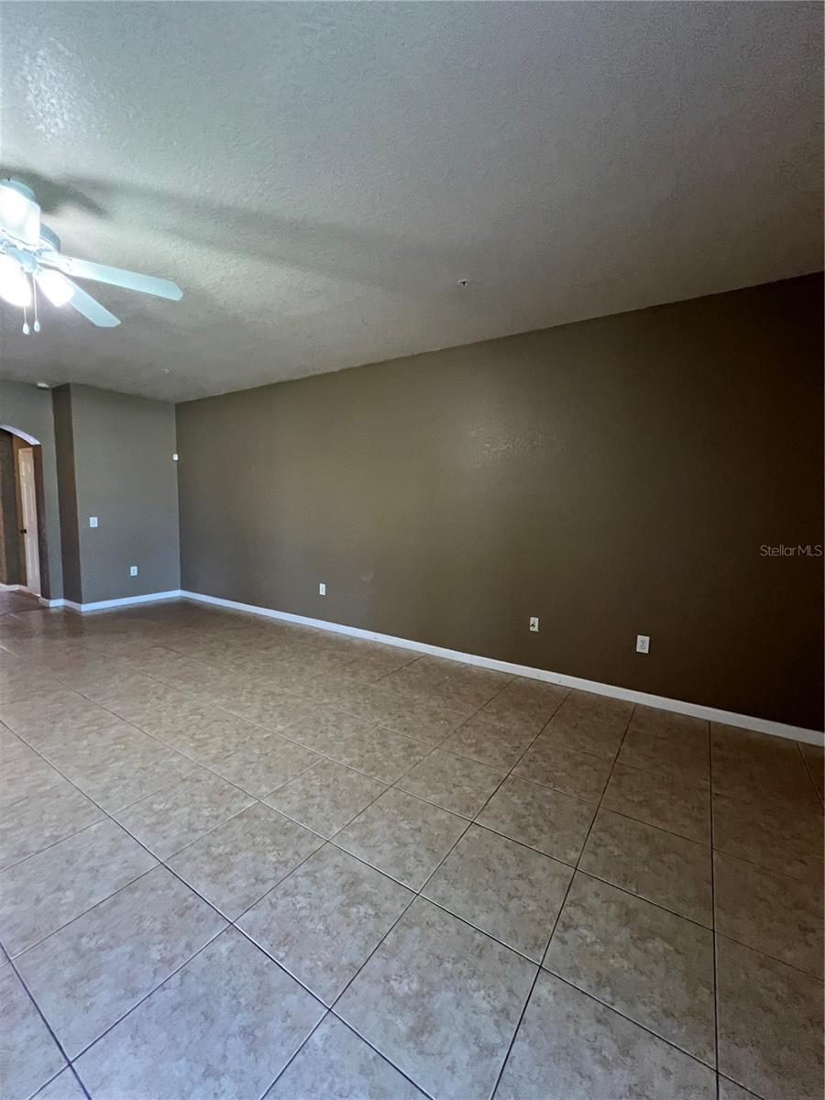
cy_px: 550
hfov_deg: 89.9
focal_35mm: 13
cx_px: 412
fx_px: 413
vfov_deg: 106.2
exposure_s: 1/60
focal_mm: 1.57
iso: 400
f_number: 1.8
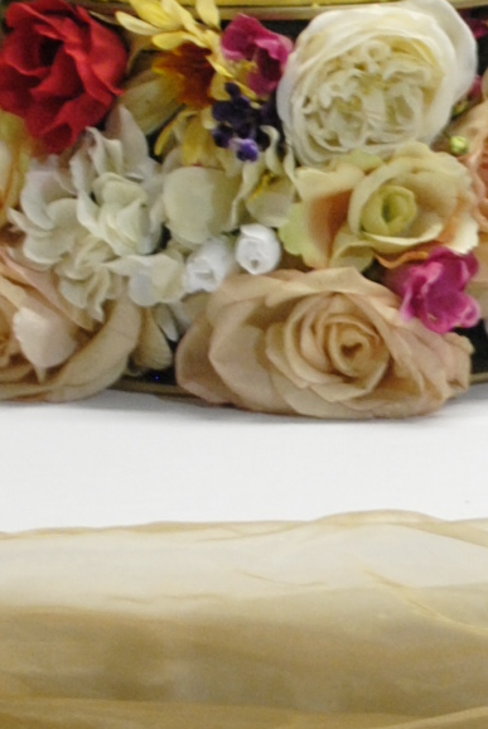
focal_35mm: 241
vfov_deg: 8.5
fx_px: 4885
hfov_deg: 5.7
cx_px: 638
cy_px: 401
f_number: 4
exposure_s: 1/30
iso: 400
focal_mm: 24
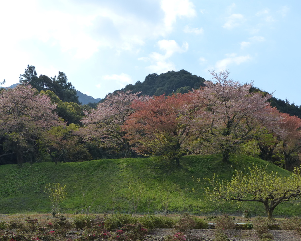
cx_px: 138
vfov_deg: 28.1
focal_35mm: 54
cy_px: 124
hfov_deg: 34.7
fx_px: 481
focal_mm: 8.7
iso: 160
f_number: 4
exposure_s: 1/640
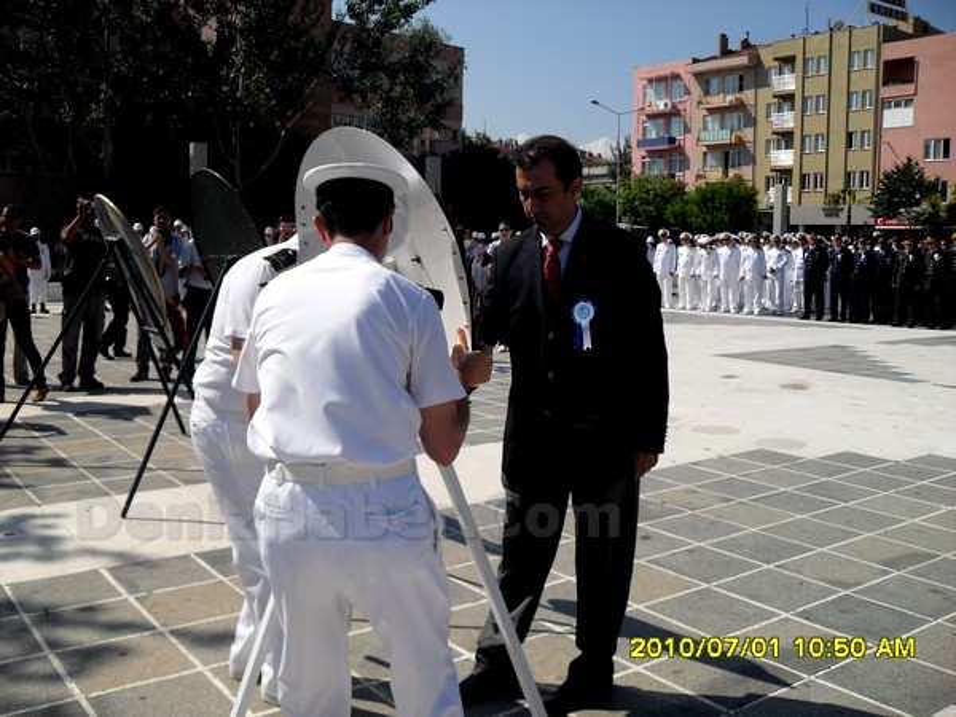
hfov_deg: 52.6
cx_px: 478
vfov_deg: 40.7
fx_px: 967
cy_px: 358
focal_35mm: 35
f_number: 8.9
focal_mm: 6.2
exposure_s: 1/250
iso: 100
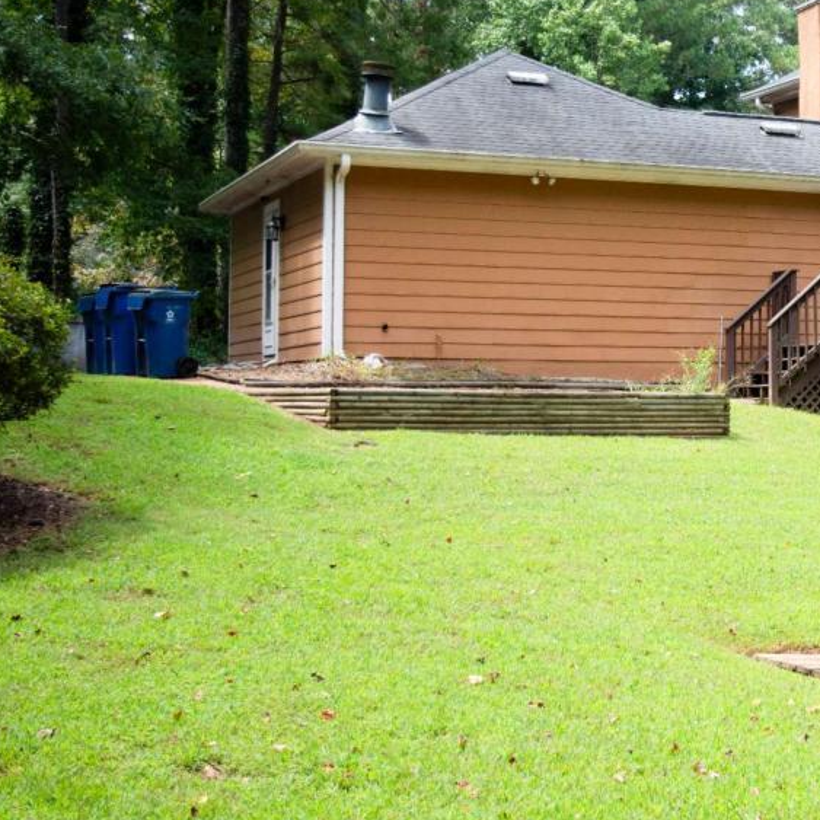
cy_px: 310
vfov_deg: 25.3
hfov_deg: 24.0
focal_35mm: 68
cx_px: 865
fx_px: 1820
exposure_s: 1/1250
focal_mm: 25
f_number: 4
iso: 400
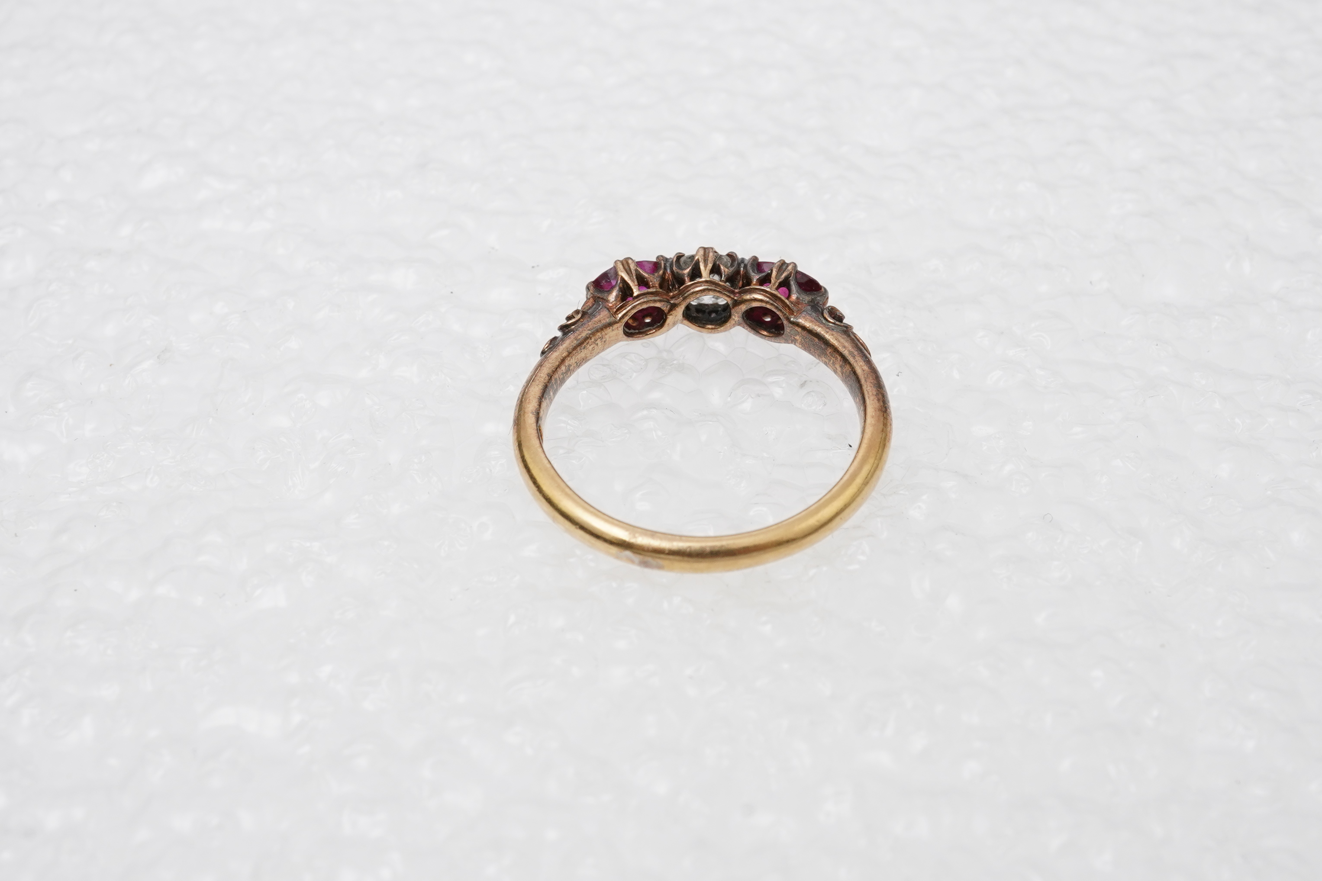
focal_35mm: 58
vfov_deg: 23.4
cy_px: 362
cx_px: 718
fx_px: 2130
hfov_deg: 34.5
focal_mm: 30
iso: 500
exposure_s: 1/100
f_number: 22
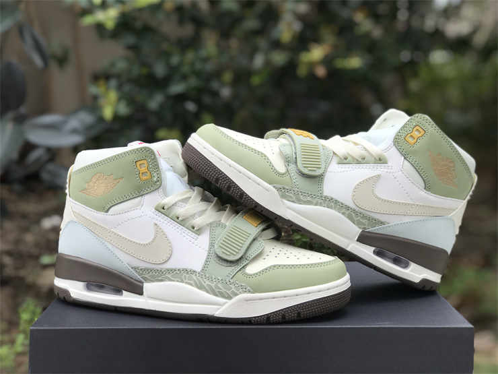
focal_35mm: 57
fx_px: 820
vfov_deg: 25.7
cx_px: 249
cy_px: 187
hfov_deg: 33.8
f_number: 2.8
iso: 20
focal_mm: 6.6
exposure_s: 1/276
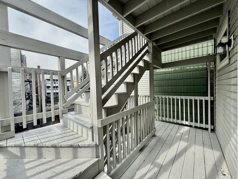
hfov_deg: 102.1
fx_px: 96
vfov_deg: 85.7
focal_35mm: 14
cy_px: 90
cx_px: 119
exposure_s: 1/820
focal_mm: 2.22
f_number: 2.2
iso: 64
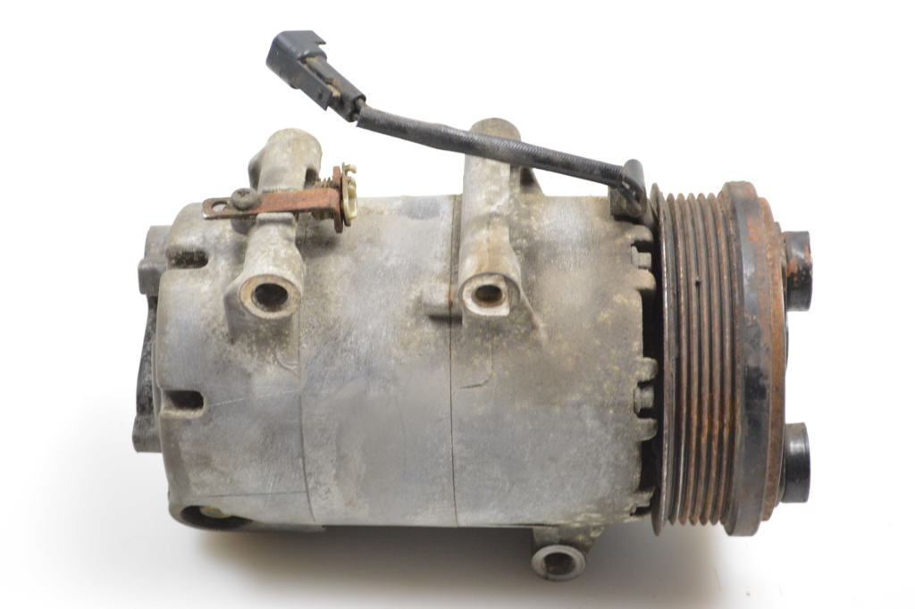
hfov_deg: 27.0
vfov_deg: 18.2
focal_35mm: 75
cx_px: 458
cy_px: 304
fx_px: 1906
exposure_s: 1/160
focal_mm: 50
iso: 2000
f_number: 6.3
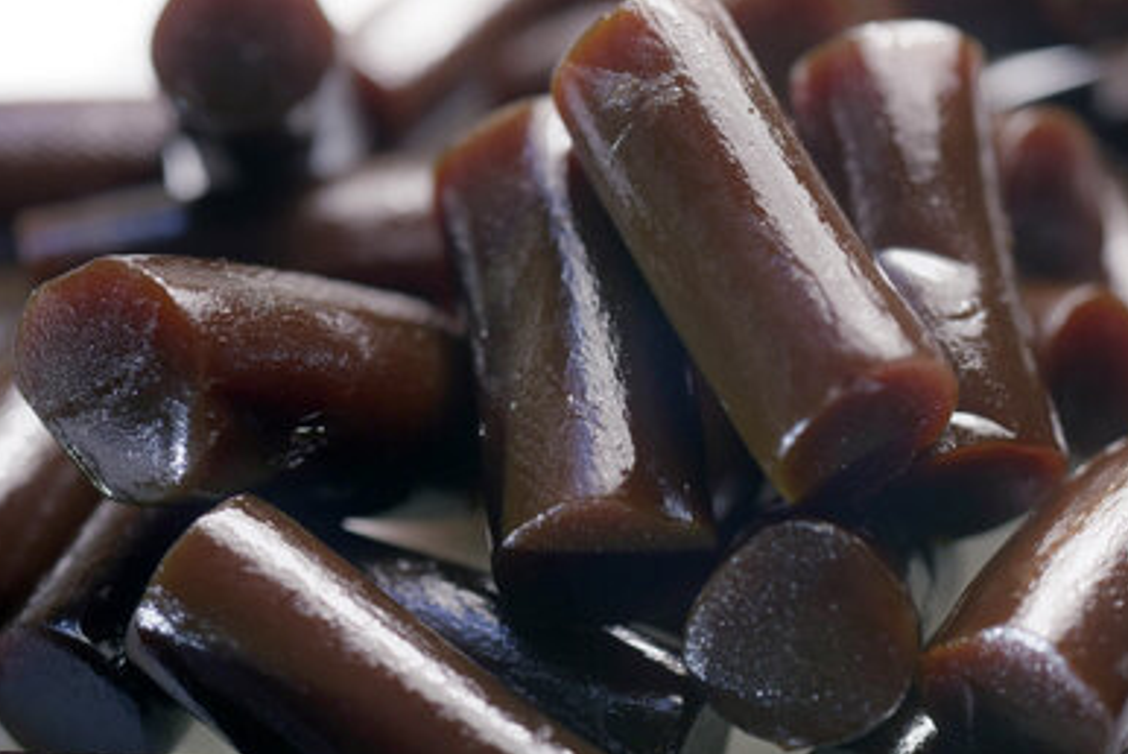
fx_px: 2289
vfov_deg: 18.7
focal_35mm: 73
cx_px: 725
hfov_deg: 27.6
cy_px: 450
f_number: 4
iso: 1000
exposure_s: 1/125
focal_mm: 55
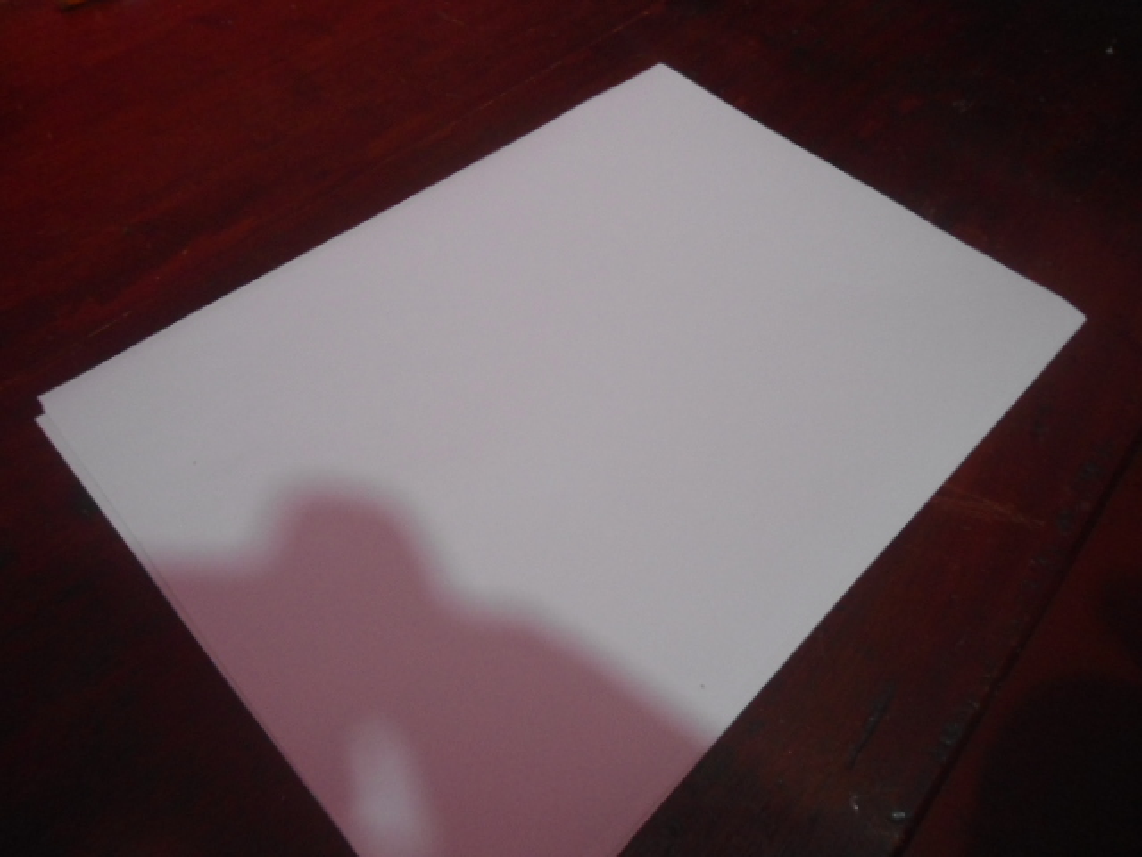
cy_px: 428
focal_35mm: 26
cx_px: 571
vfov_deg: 53.1
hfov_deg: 67.3
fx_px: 858
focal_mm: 4.7
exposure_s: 1/30
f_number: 2.8
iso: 400
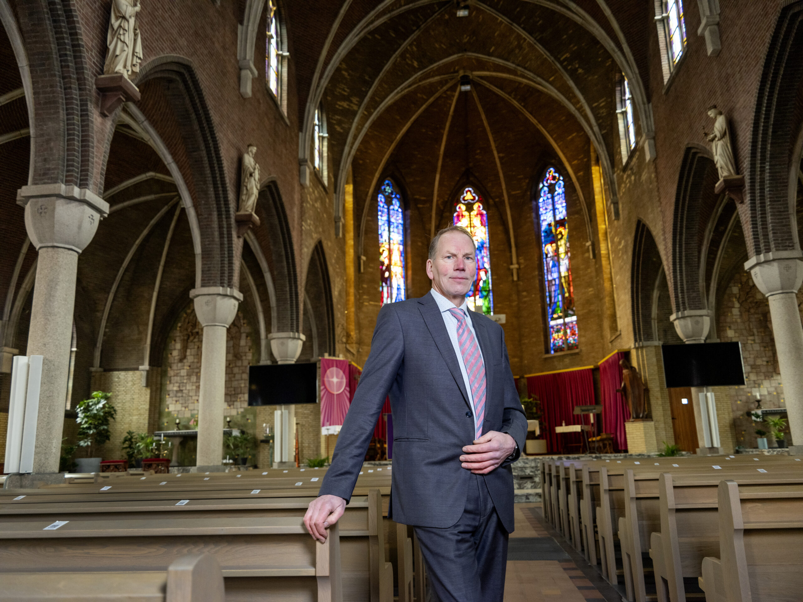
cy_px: 301
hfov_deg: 63.4
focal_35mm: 28
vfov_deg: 49.7
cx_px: 402
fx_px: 650
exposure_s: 1/40
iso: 1600
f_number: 4.5
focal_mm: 35
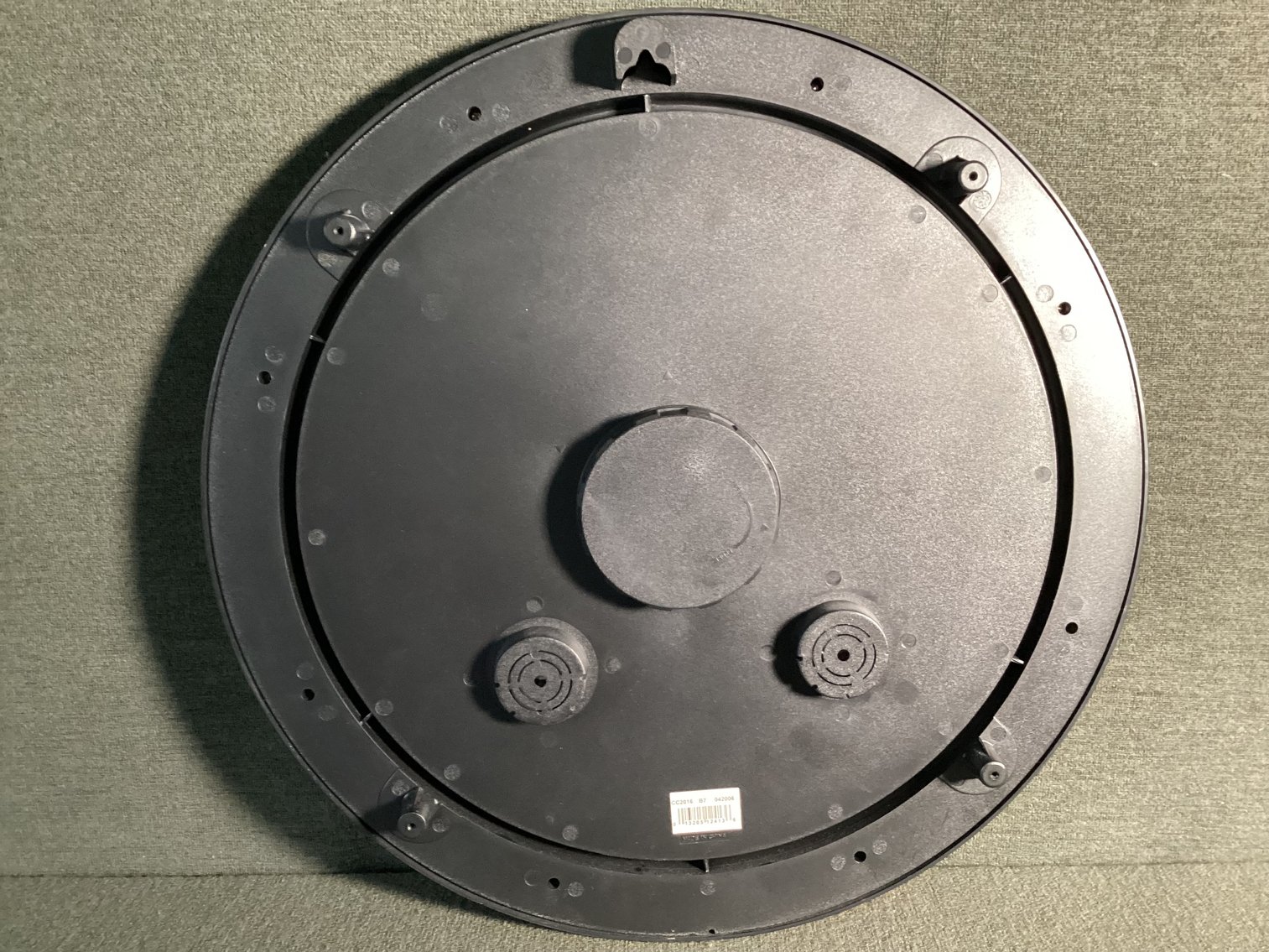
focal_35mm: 31
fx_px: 1137
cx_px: 634
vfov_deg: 45.4
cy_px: 476
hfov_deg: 58.3
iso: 320
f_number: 2.4
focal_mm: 3.3
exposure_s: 1/33
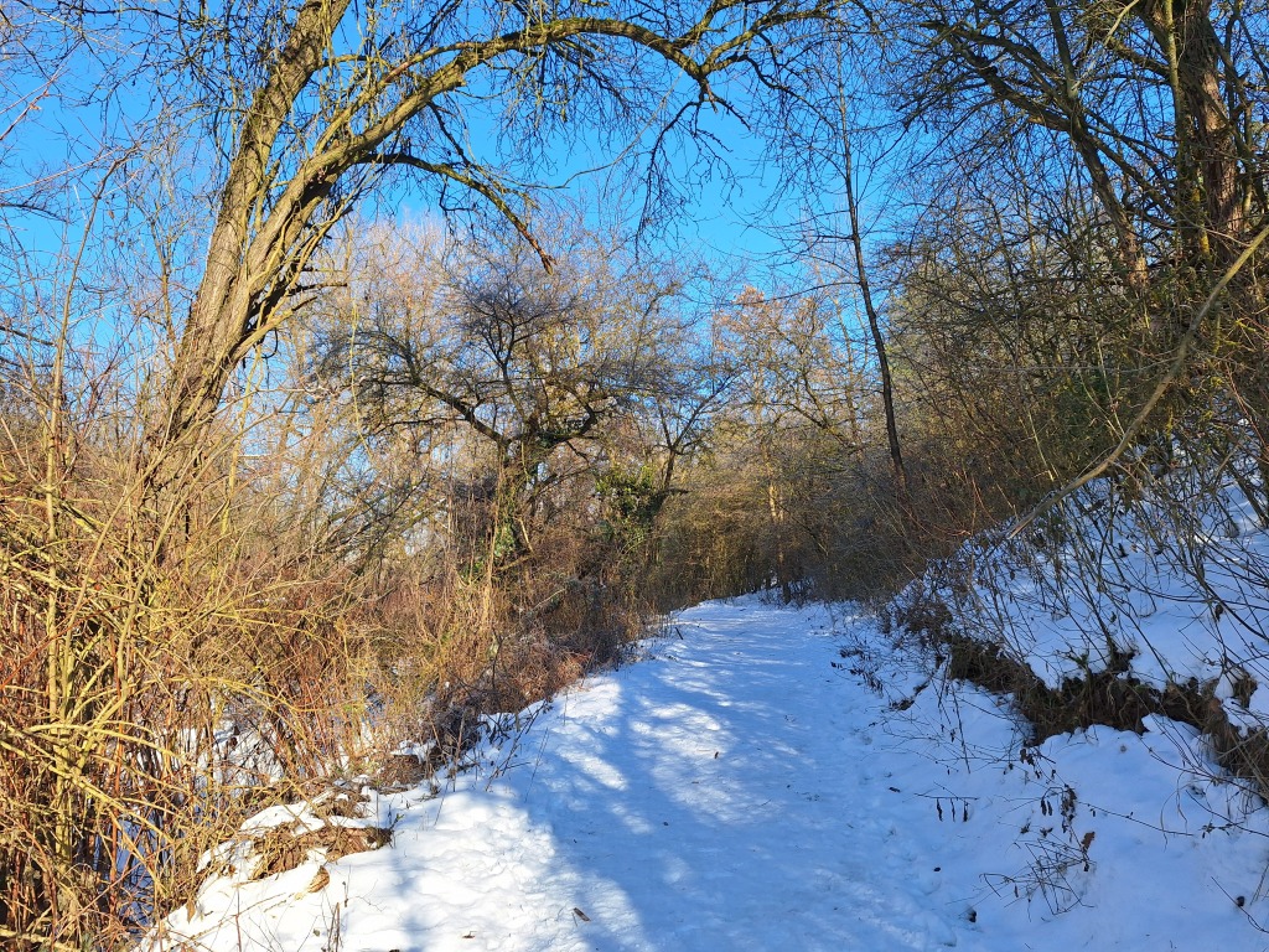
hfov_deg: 73.9
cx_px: 634
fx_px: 843
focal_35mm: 23
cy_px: 476
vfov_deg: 58.9
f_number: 1.8
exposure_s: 1/1471
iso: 40
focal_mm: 5.54
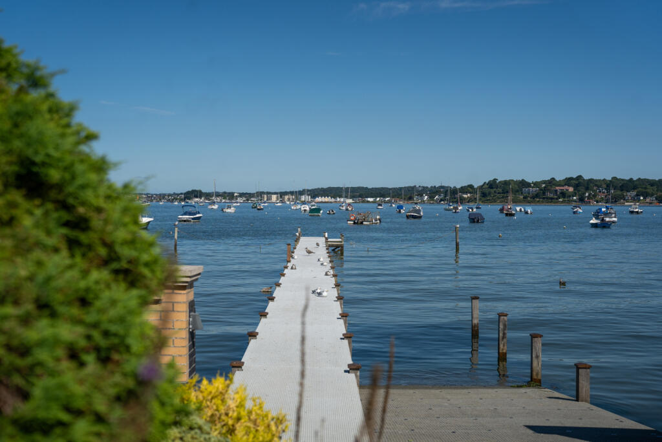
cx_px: 331
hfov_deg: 39.6
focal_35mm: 50
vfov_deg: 27.0
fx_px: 920
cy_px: 221
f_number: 4.5
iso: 250
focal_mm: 50
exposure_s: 1/5000
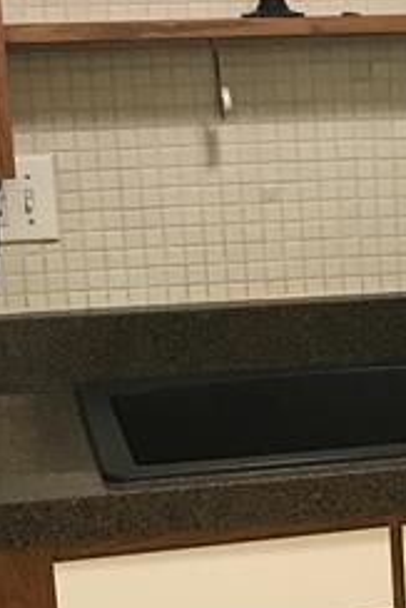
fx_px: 2061
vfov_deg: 16.6
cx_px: 588
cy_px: 516
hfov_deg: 10.9
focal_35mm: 122
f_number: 1.8
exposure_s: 1/24
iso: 40
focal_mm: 3.99
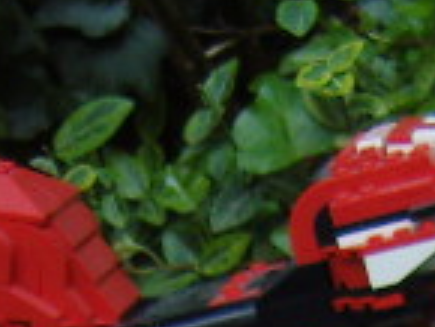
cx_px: 297
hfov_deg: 8.2
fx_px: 3018
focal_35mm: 240
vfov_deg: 5.8
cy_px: 918
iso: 100
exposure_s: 1/50
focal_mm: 7.3
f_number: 2.8
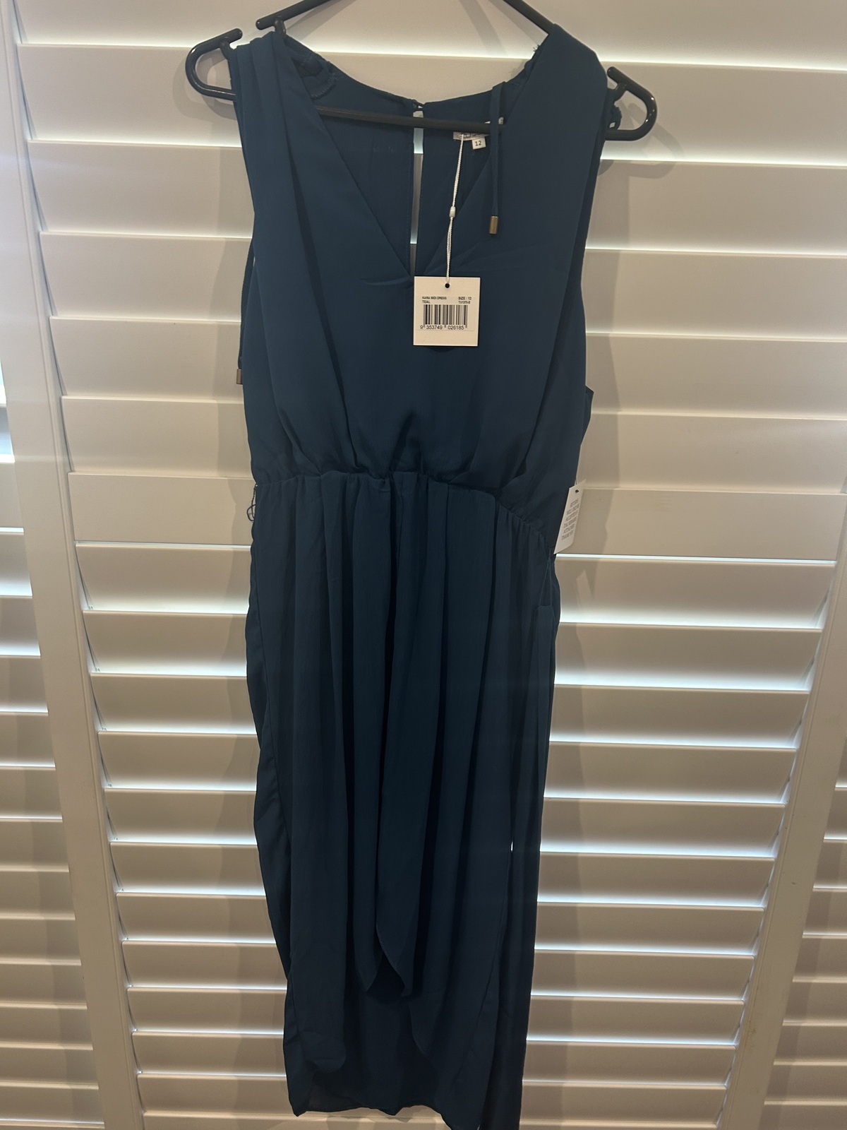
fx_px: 848
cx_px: 424
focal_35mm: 26
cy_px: 565
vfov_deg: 67.3
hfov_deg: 53.1
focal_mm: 5.7
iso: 100
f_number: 1.5
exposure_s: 1/50
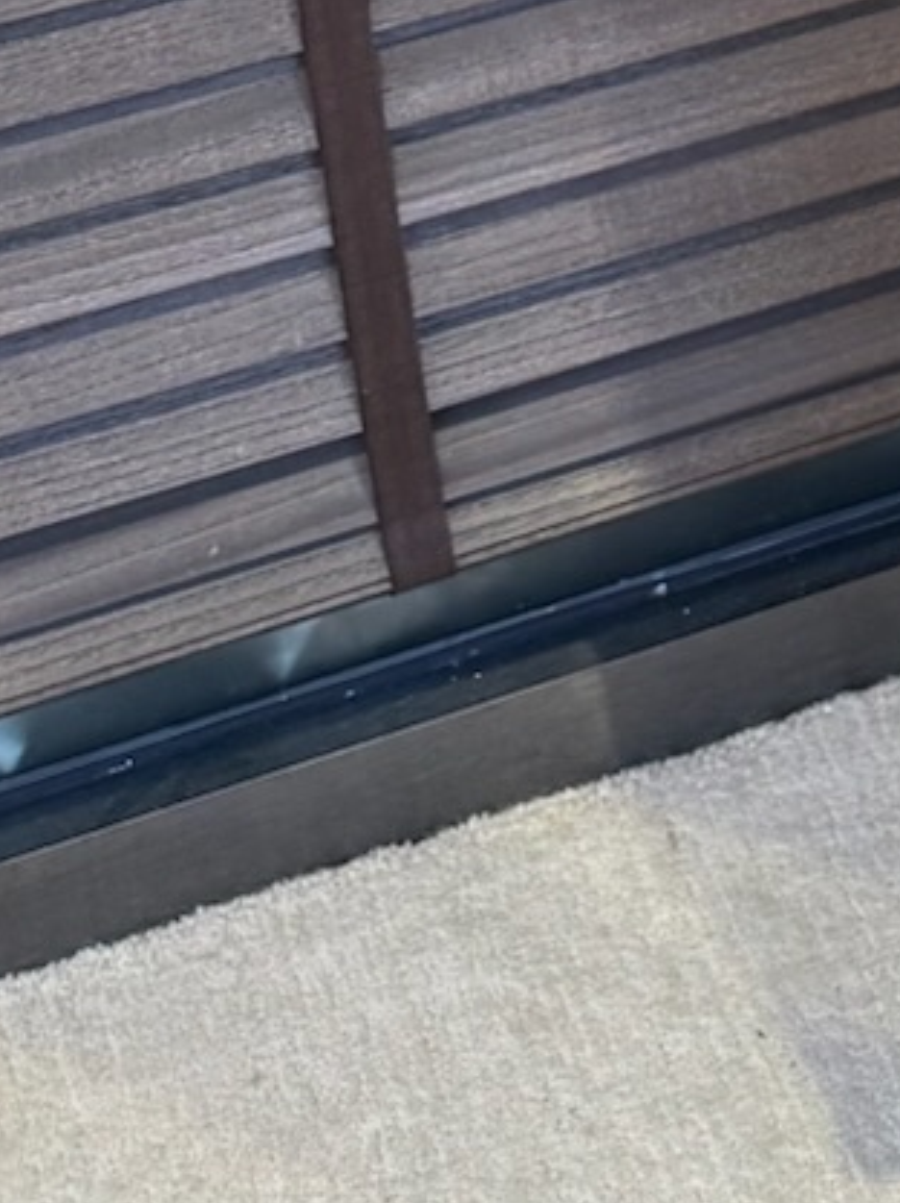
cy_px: -1160
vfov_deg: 14.2
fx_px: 4097
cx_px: 1774
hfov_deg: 11.4
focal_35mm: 118
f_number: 1.78
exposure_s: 1/100
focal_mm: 6.76
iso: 160
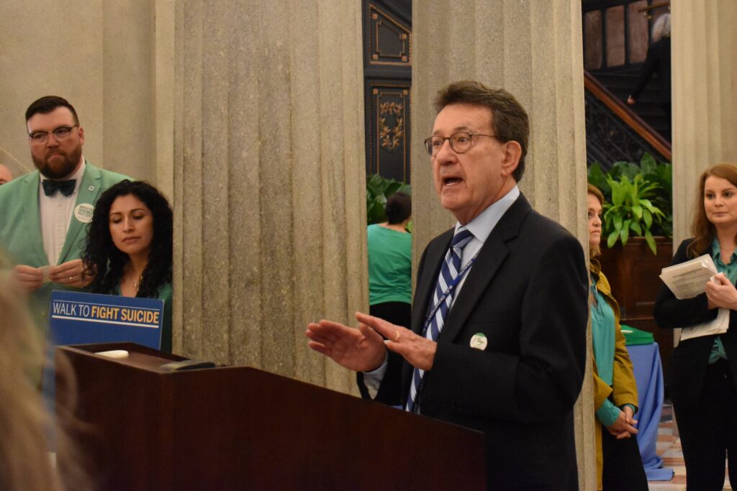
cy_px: 246
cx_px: 368
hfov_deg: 38.9
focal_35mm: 51
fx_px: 1044
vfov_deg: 26.5
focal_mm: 34
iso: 4500
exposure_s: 1/60
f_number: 4.5
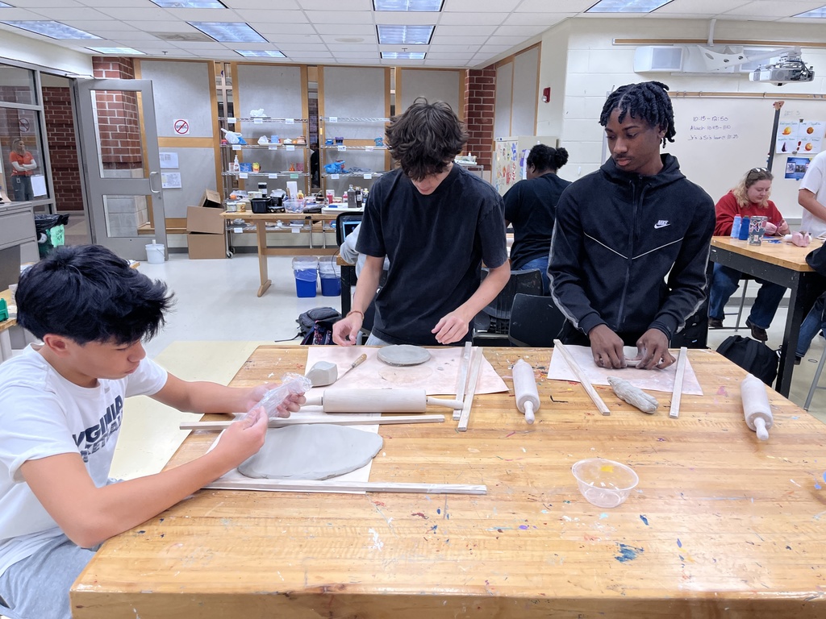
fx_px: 620
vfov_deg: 53.1
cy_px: 310
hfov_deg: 67.3
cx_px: 413
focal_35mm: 26
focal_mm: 5.1
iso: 80
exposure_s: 1/120
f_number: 1.6
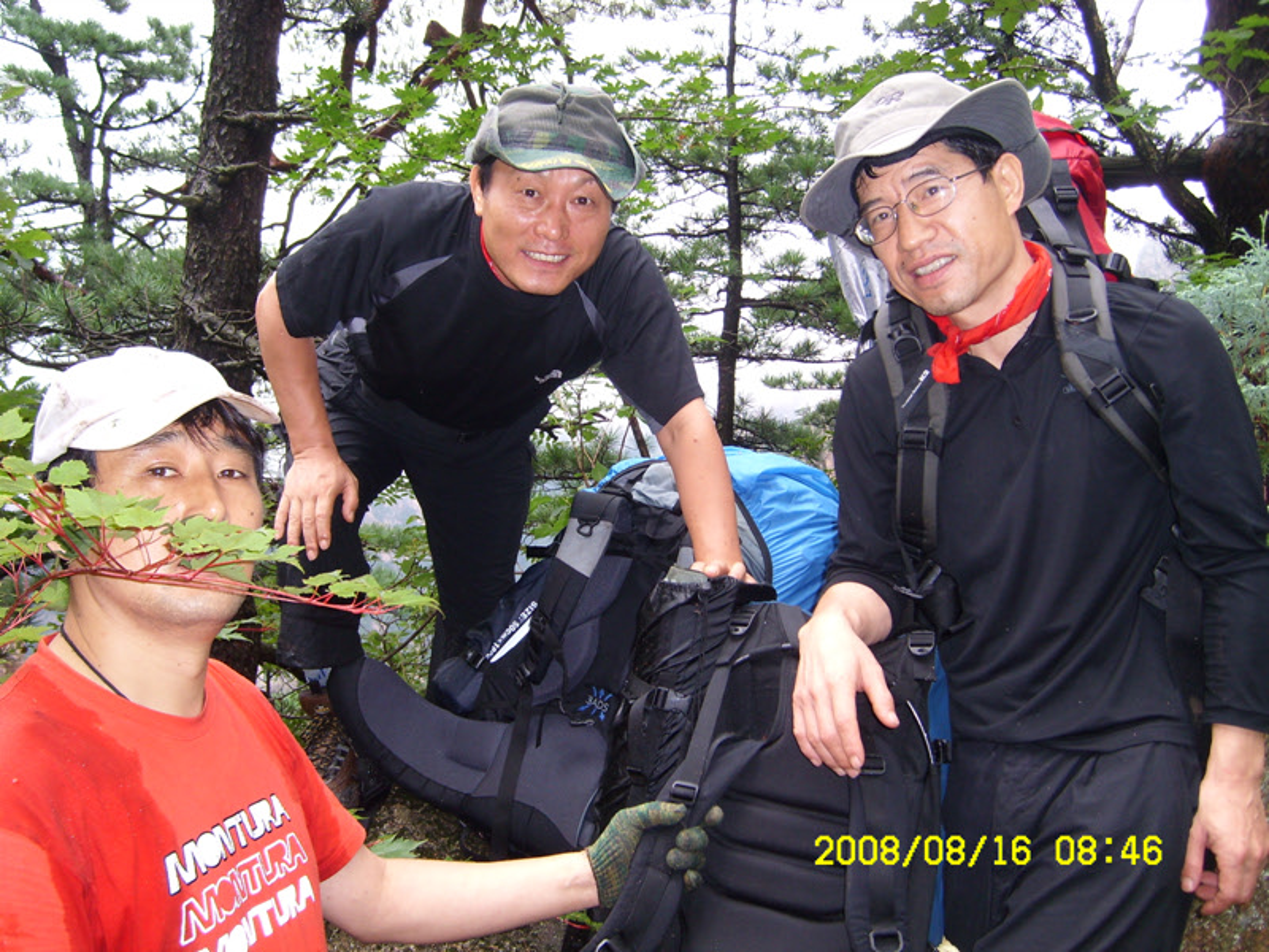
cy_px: 476
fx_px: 1283
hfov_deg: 52.6
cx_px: 634
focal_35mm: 35
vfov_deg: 40.7
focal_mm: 5.8
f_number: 2.8
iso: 50
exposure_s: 1/30
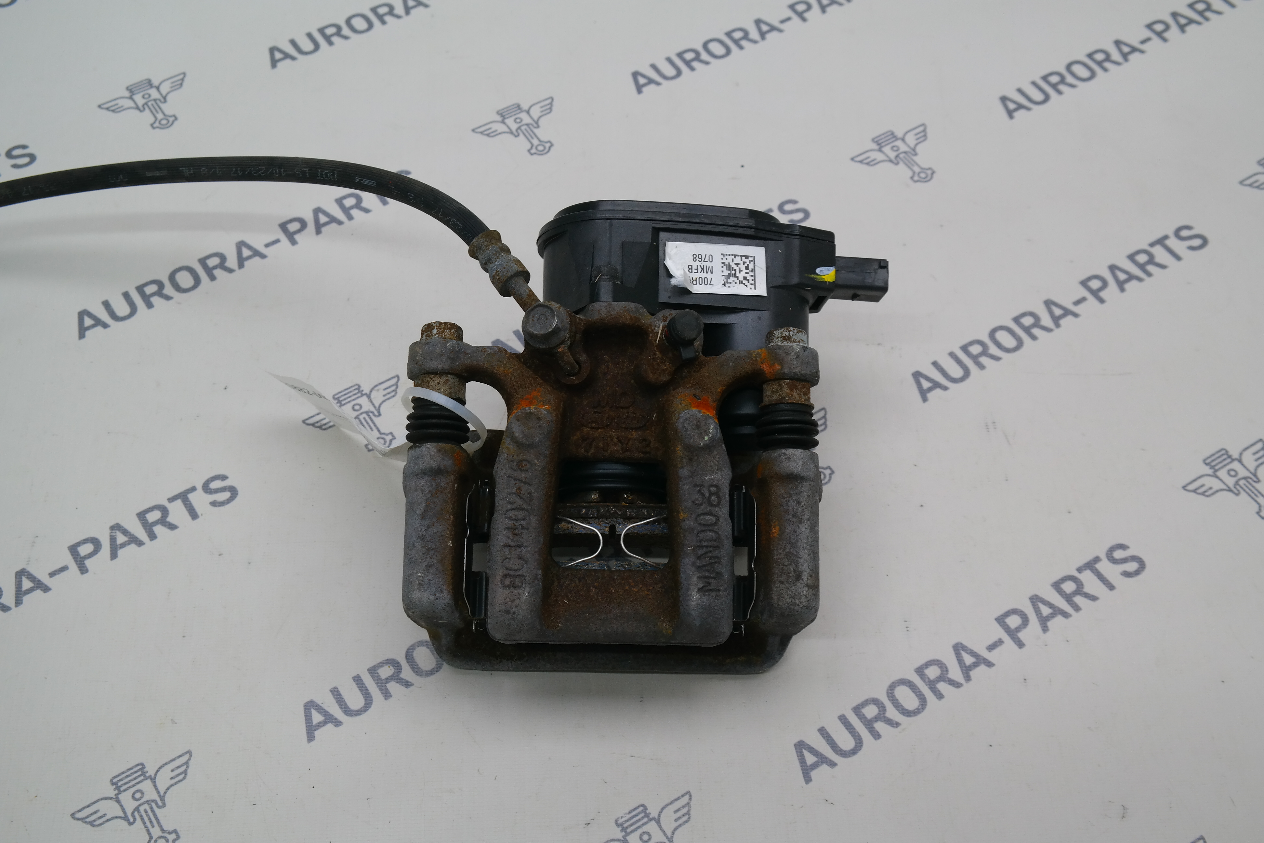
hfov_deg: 44.5
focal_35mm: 44
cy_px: 422
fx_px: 1545
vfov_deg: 30.5
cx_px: 632
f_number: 7.1
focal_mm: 29
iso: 400
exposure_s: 1/50
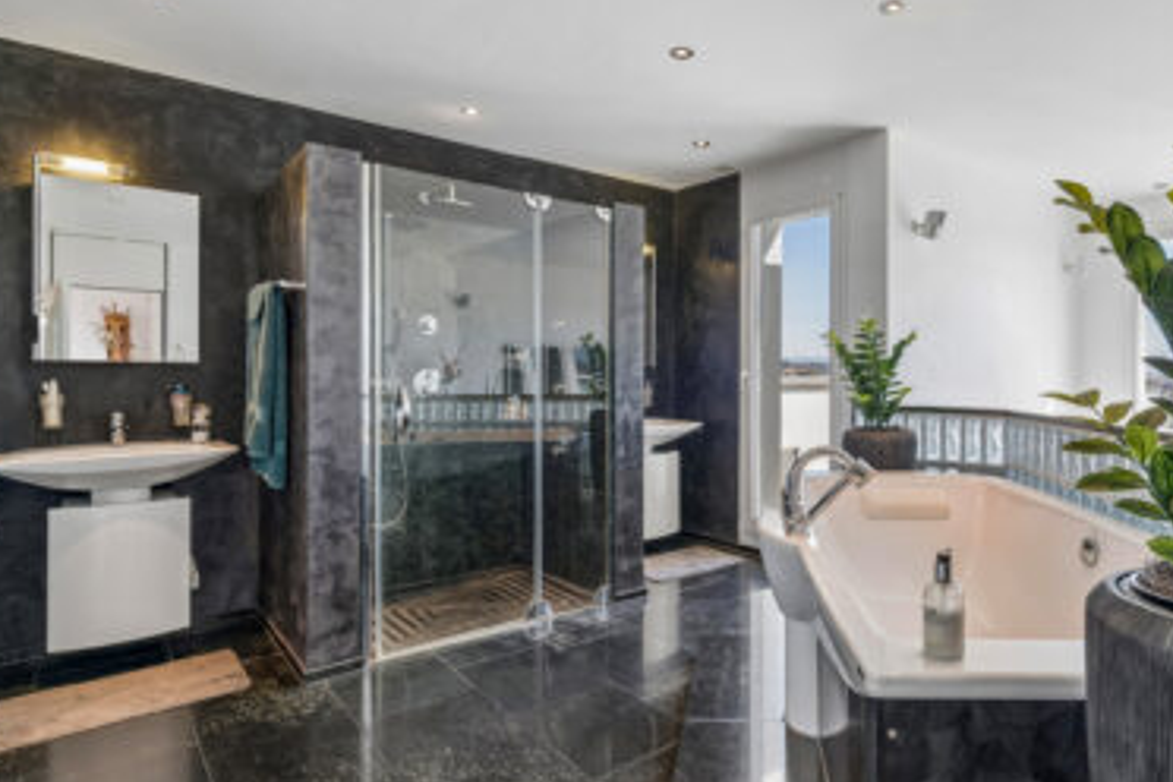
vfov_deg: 59.5
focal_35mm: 21
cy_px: 378
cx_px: 722
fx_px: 684
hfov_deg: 79.9
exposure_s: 1/20
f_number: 9
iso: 250
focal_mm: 16
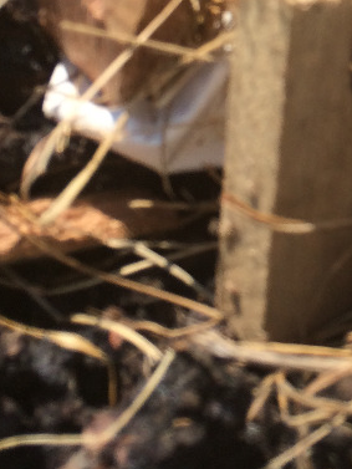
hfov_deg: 16.8
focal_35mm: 83
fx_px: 1125
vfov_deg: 22.7
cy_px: 4
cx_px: 449
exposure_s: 1/1580
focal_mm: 4.15
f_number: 2.2
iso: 32
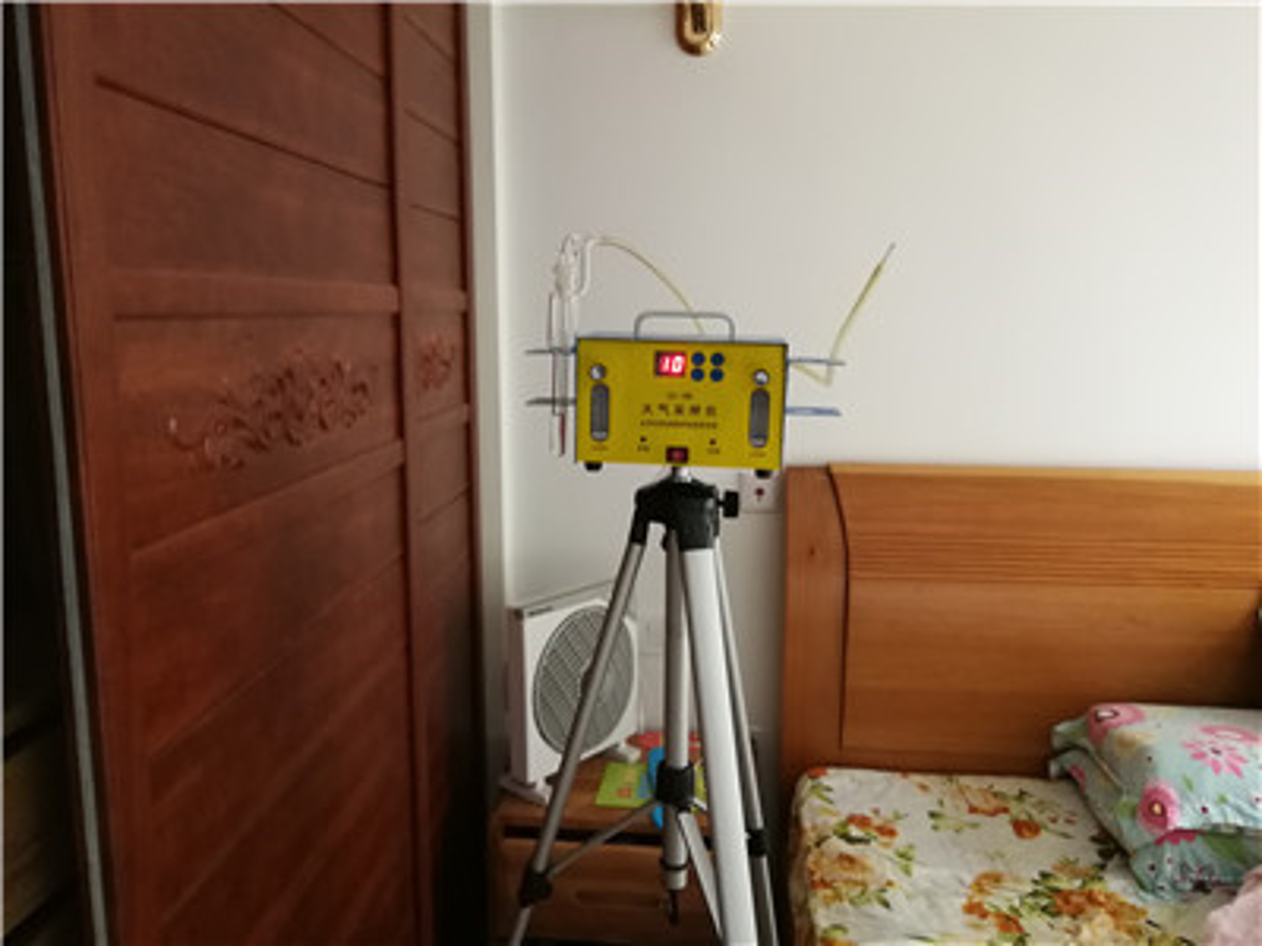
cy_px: 473
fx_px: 984
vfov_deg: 51.4
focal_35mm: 27
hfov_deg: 65.3
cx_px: 631
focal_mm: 3.95
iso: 400
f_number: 2.2
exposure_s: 1/25
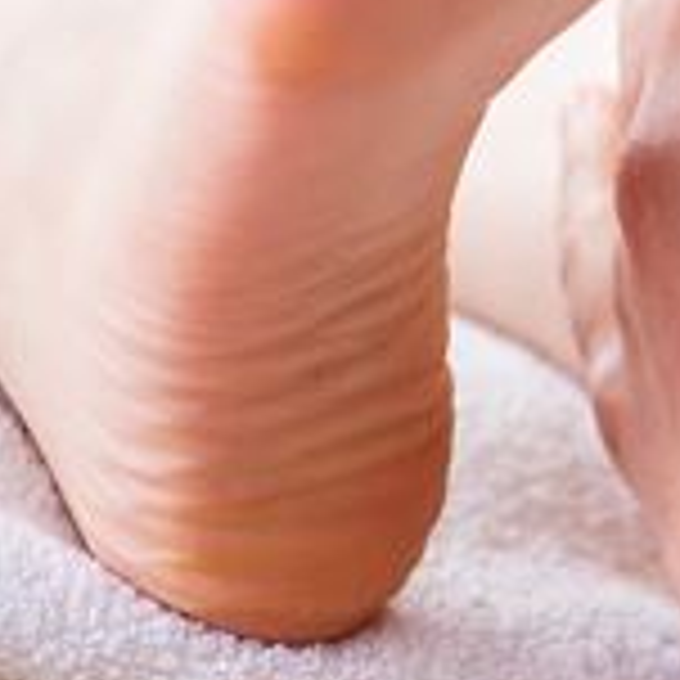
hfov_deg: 4.9
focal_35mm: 355
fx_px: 7890
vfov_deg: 4.9
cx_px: 1342
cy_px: -74
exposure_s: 1/100
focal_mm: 105
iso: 125
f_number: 5
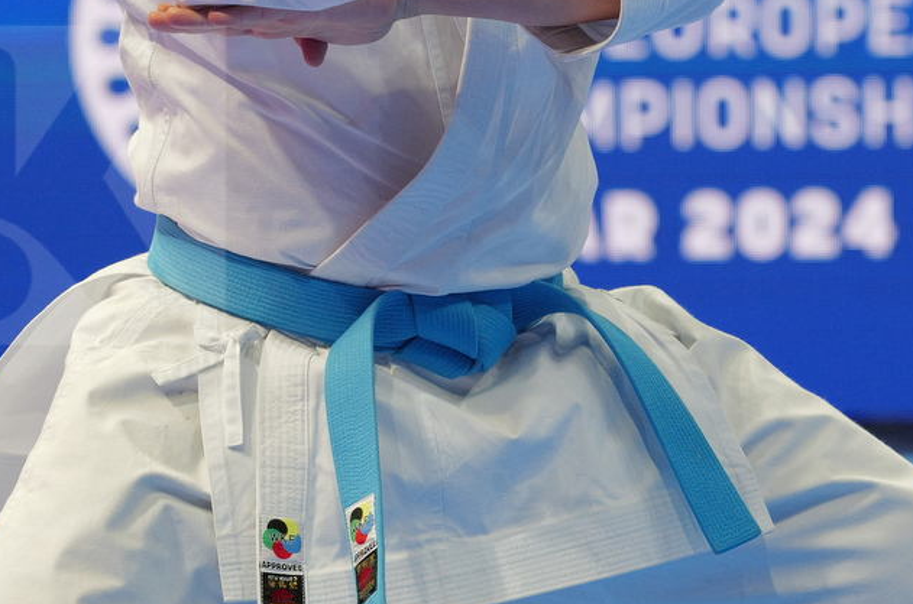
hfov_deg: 3.8
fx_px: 13743
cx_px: 660
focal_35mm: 543
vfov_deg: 2.5
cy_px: 186
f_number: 2.8
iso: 800
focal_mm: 137
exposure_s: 1/500
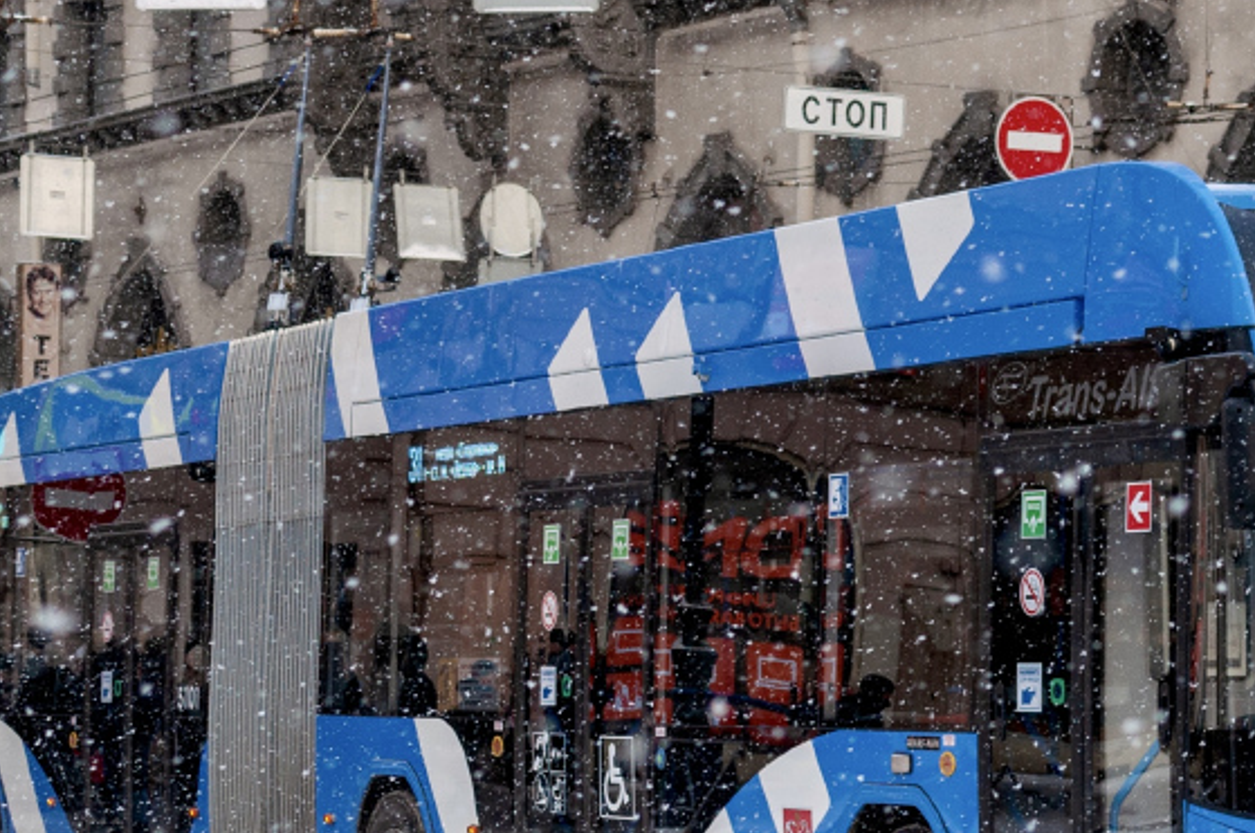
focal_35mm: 122
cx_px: 920
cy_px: 338
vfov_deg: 11.2
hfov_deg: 16.7
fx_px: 4253
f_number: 4.5
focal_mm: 35
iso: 320
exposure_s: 1/400
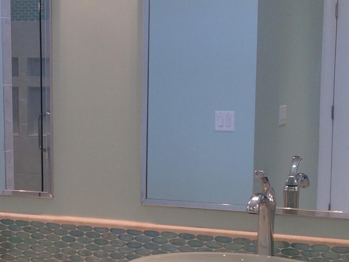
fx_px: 907
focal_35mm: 90
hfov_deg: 21.6
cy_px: 220
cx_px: 85
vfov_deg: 16.3
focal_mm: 4.15
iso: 50
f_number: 2.2
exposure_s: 1/60
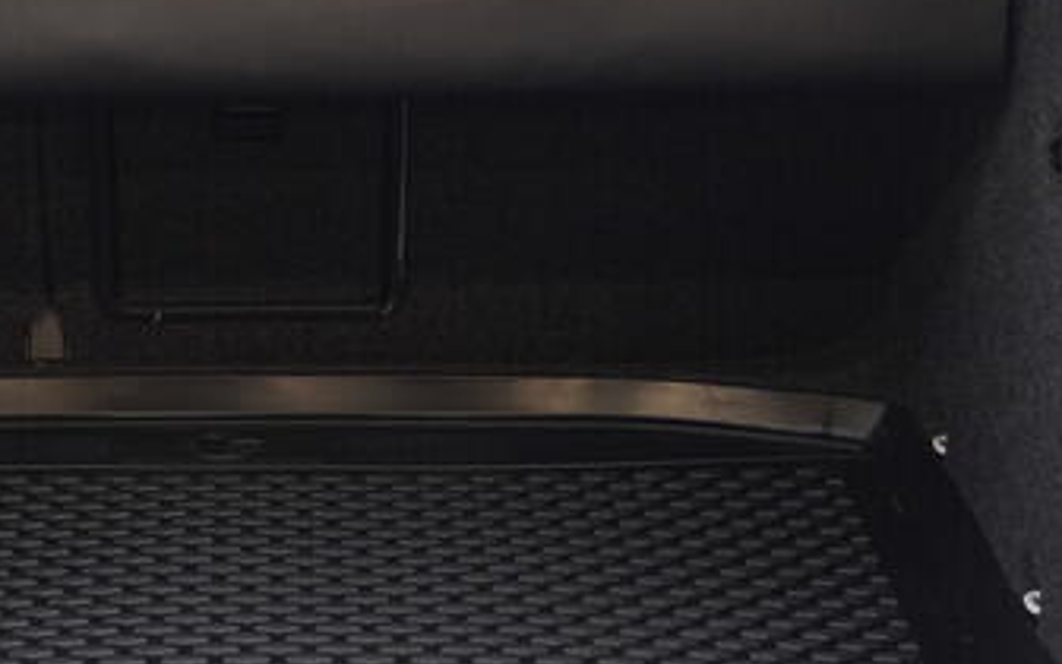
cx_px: 215
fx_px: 3242
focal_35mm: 112
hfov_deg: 18.4
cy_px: 175
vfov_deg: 11.7
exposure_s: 1/40
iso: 125
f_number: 2.8
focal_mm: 24
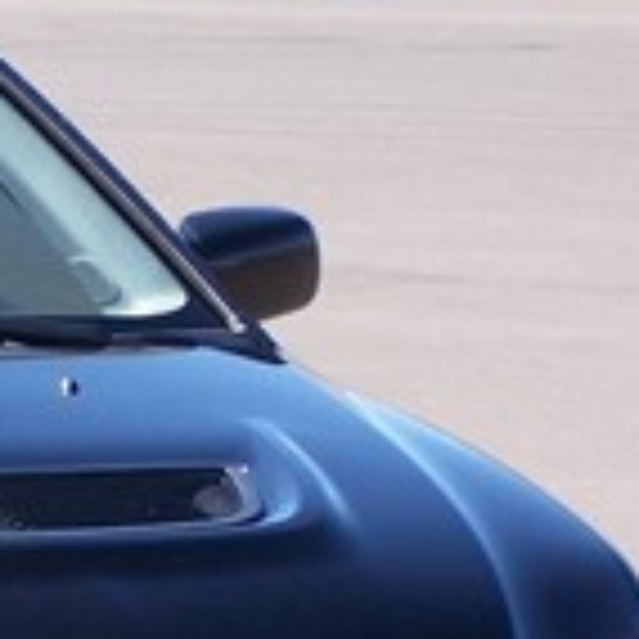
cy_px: 603
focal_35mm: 467
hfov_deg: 3.7
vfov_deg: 3.7
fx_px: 9753
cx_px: -608
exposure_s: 1/350
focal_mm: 19.4
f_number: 3.2
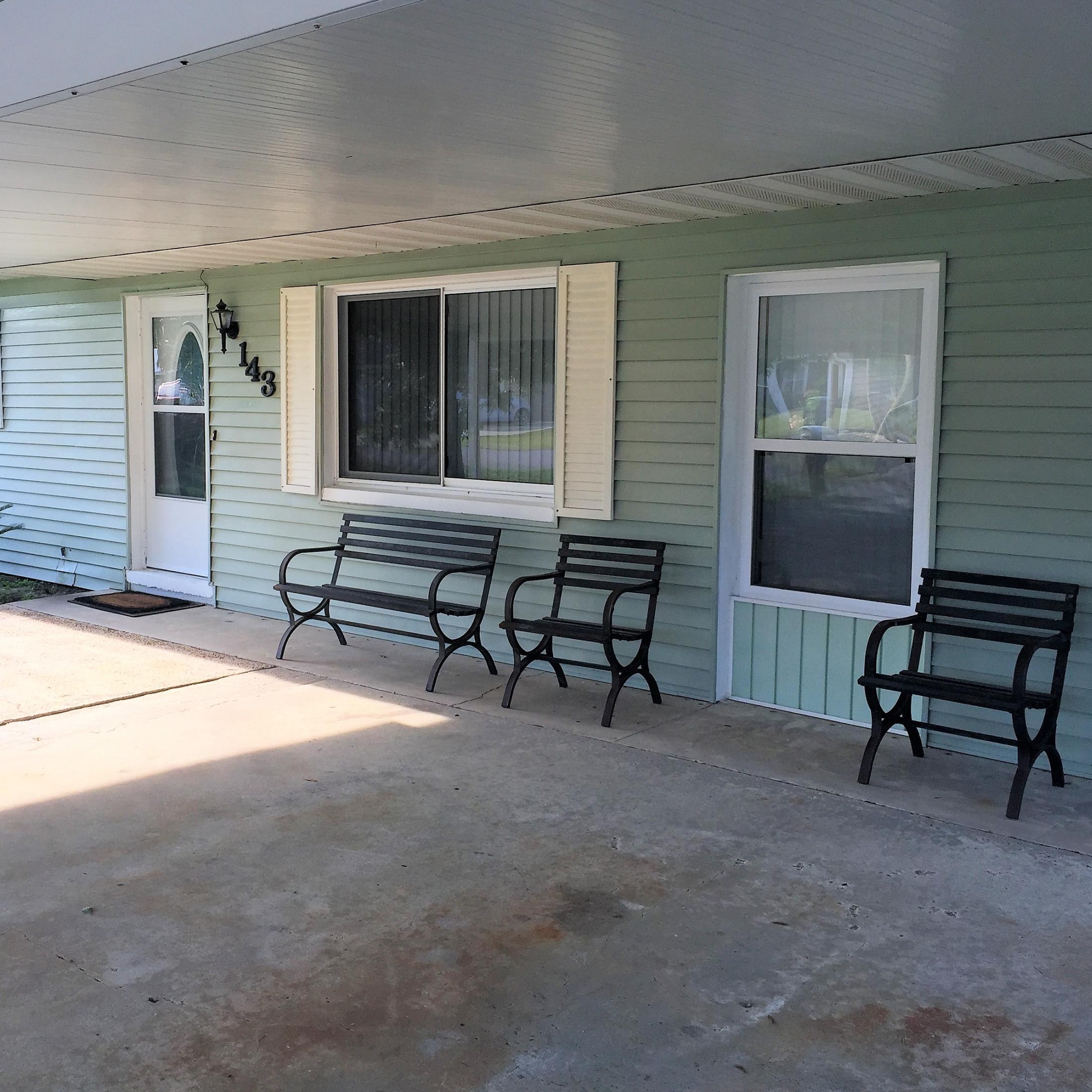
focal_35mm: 35
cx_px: 435
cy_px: 537
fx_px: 1249
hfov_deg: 46.9
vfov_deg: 47.2
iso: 32
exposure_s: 1/306
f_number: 2.2
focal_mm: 4.15
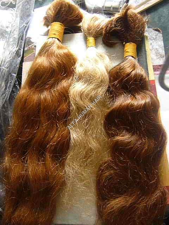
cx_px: 84
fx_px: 215
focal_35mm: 33
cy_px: 112
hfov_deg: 42.9
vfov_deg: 55.4
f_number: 2.8
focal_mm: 5.5
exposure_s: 1/30
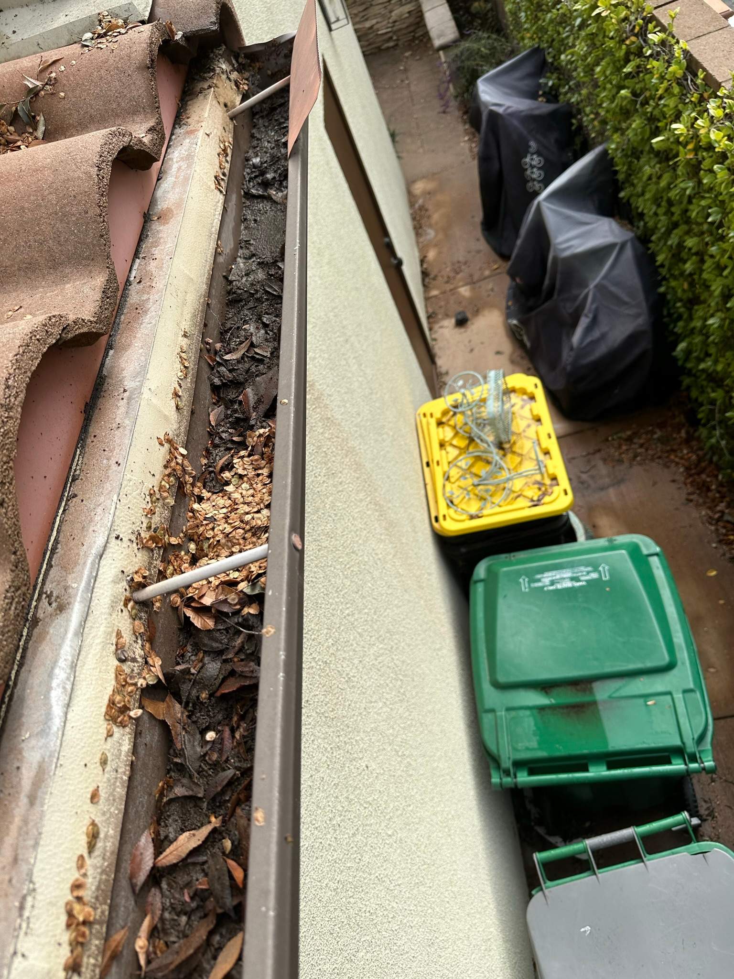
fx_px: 679
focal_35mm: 24
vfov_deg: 71.6
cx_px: 367
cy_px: 490
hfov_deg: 56.8
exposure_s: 1/2203
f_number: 1.78
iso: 80
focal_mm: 6.86
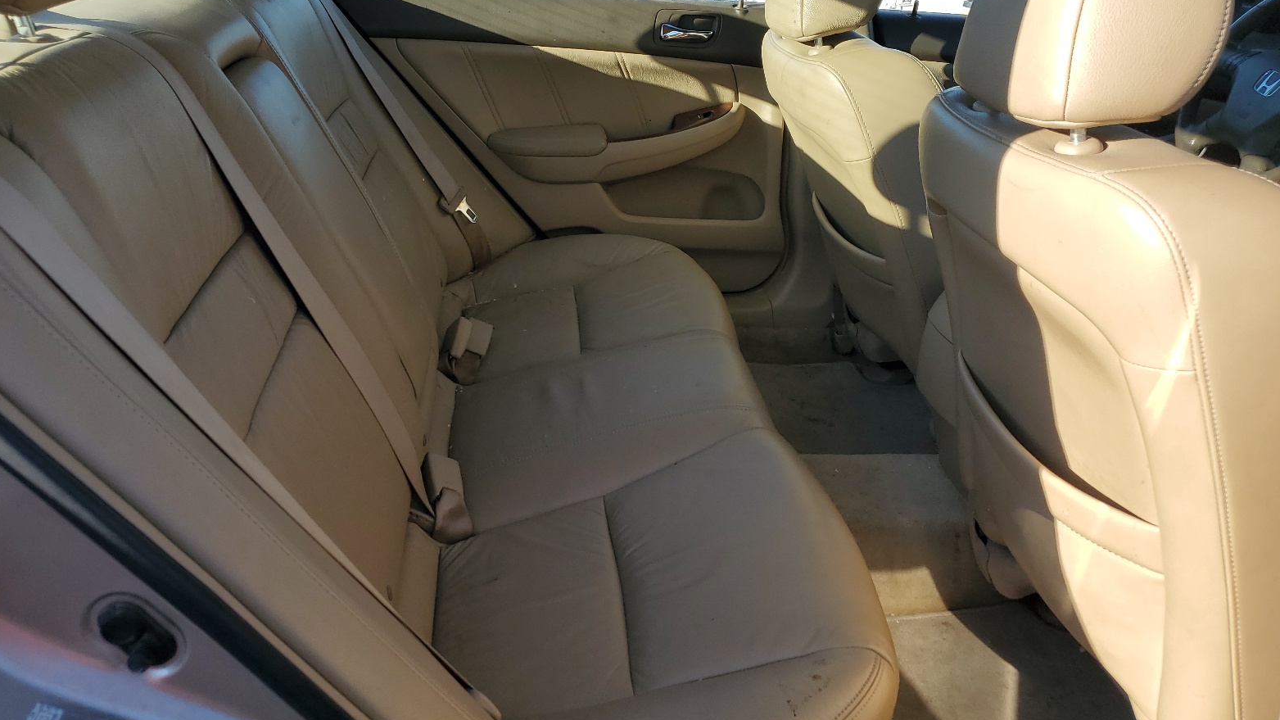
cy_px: 283
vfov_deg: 40.0
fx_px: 984
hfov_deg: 66.1
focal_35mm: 29
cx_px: 638
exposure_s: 1/1000
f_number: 1.5
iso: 50
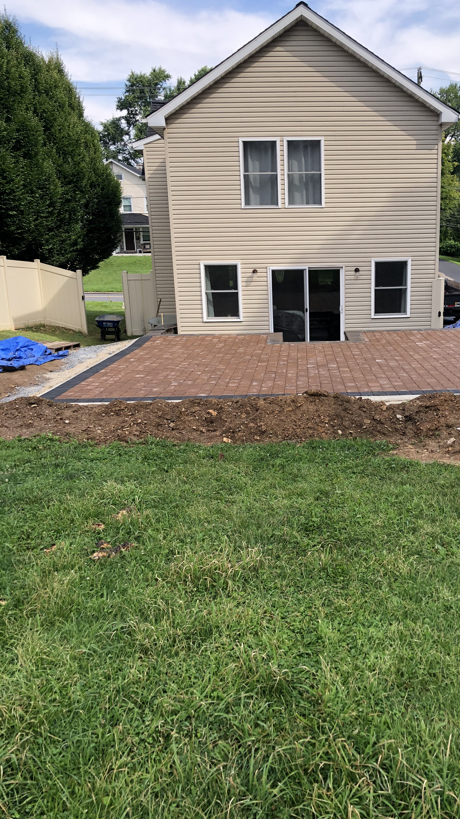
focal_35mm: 31
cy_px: 407
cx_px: 309
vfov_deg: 62.6
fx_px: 672
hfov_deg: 37.4
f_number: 1.8
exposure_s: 1/545
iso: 20
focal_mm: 3.99
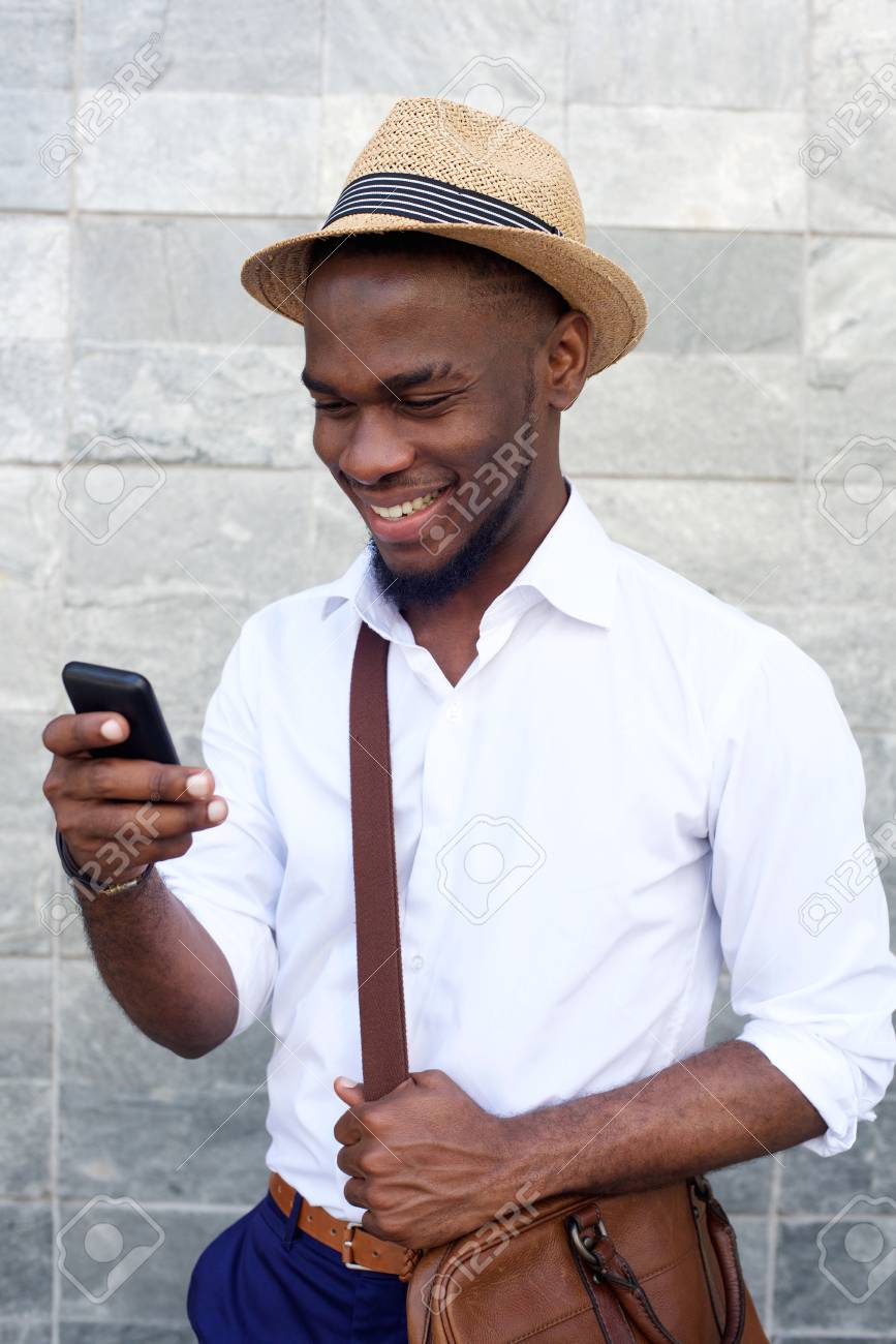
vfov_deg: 39.6
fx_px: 1866
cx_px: 448
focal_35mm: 50
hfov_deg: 27.0
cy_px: 672
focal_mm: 50
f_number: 5.6
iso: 500
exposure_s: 1/320
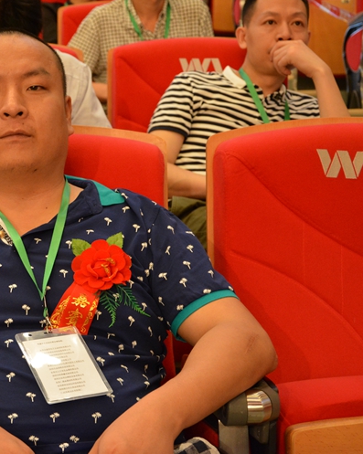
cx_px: 32
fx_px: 1143
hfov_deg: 17.8
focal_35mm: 85
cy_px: 227
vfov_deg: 22.5
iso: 2000
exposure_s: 1/30
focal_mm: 40
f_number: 4.5
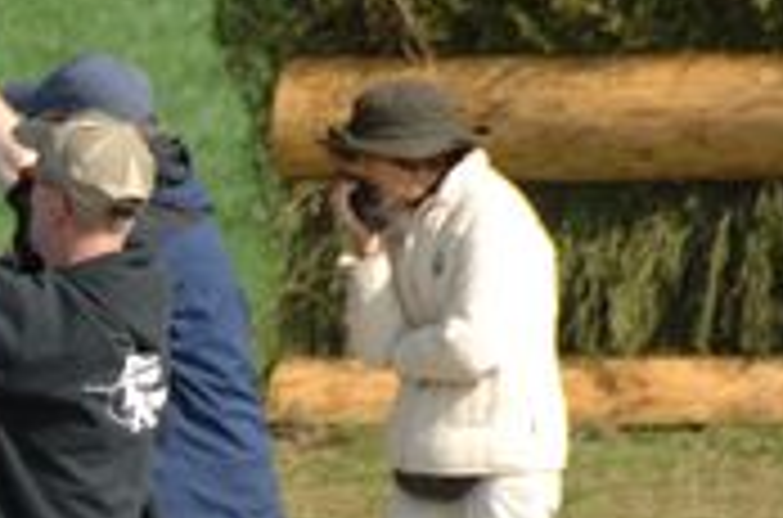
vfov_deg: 1.2
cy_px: 417
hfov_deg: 1.9
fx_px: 23968
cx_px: -284
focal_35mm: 1105
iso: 500
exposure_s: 1/1000
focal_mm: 200
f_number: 5.6
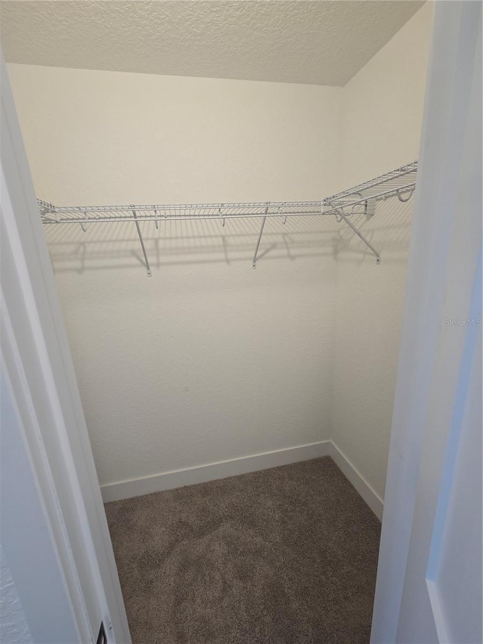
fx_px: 242
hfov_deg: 89.9
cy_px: 322
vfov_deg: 106.2
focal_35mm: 13
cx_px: 242
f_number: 2.2
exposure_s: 1/60
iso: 100
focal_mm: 2.2
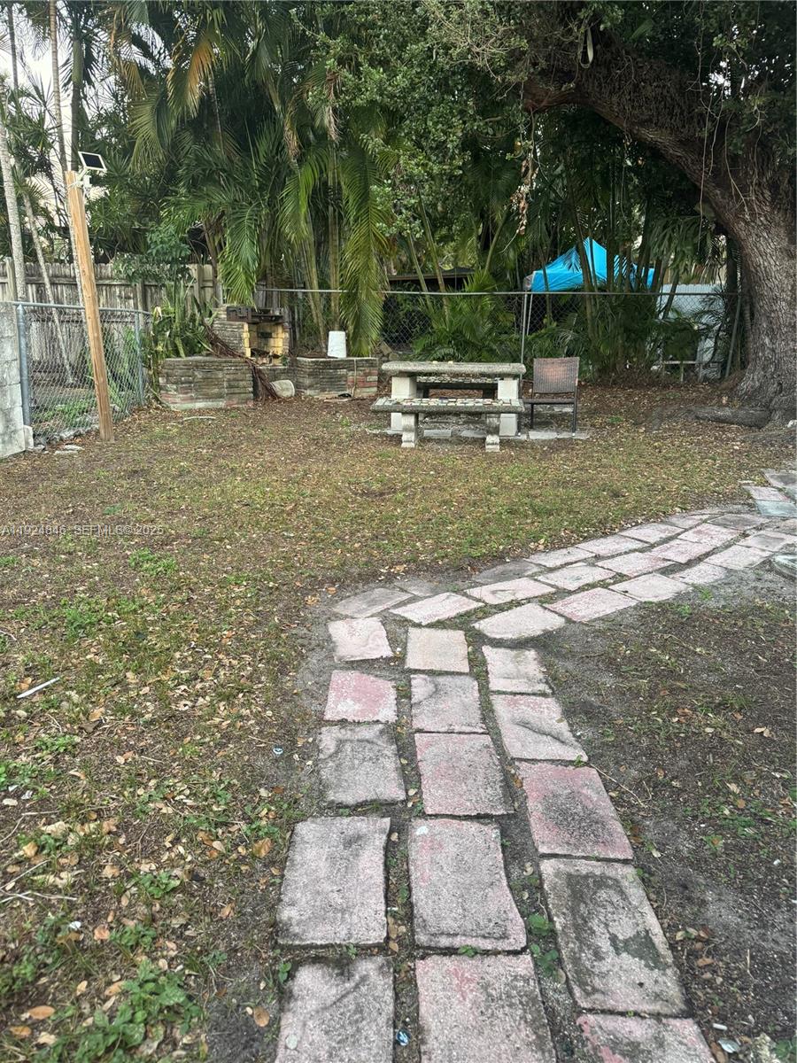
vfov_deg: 71.6
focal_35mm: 24
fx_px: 737
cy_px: 532
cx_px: 398
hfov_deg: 56.8
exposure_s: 1/60
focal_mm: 6.76
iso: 250
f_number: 1.78
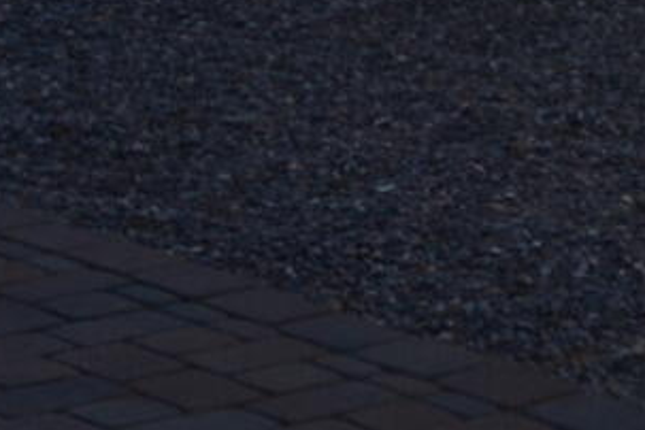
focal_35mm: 205
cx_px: 585
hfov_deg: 10.0
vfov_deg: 6.5
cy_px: -439
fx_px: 3673
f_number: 7.1
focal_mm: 18
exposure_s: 1/200
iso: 100
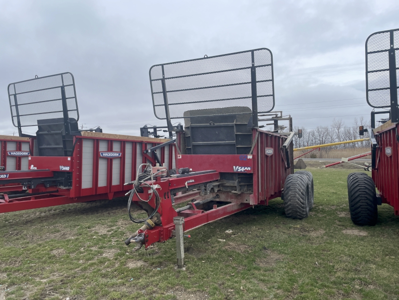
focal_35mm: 26
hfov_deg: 67.3
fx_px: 300
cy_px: 150
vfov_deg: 53.1
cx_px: 200
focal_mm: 4.2
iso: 32
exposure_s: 1/1642
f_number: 1.6
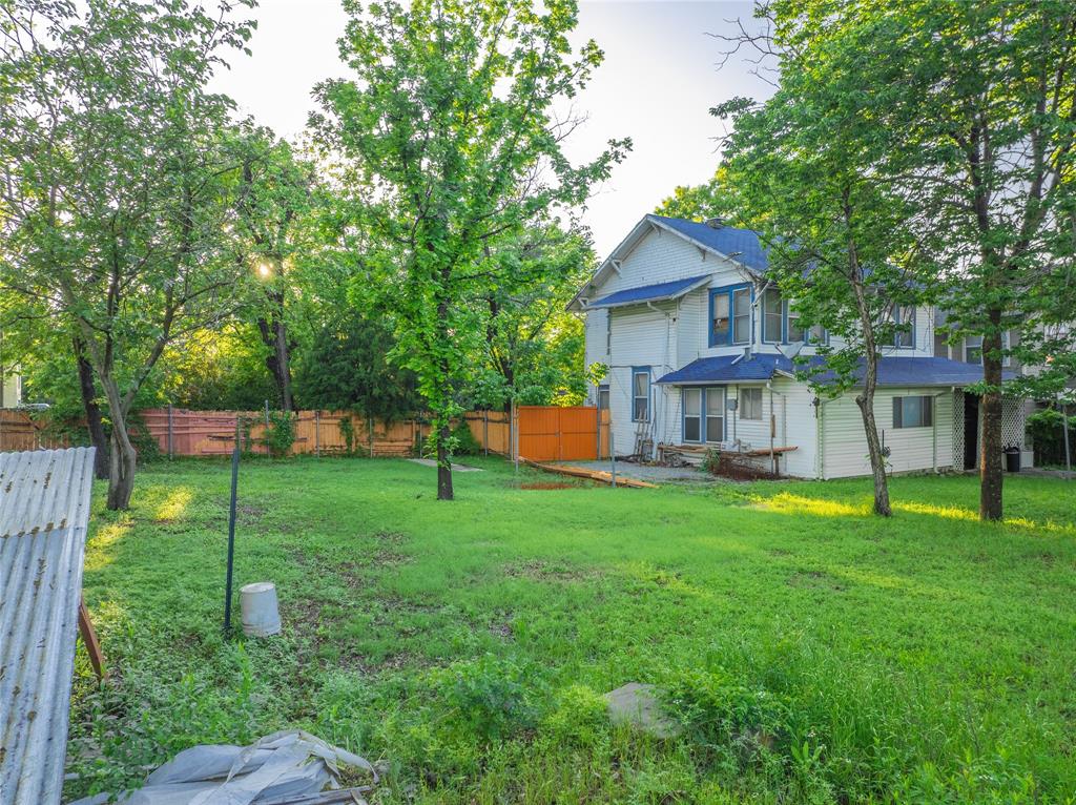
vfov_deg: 56.7
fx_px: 745
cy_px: 402
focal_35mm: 24
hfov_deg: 71.6
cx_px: 538
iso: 200
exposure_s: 1/25
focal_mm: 12.29
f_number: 2.8
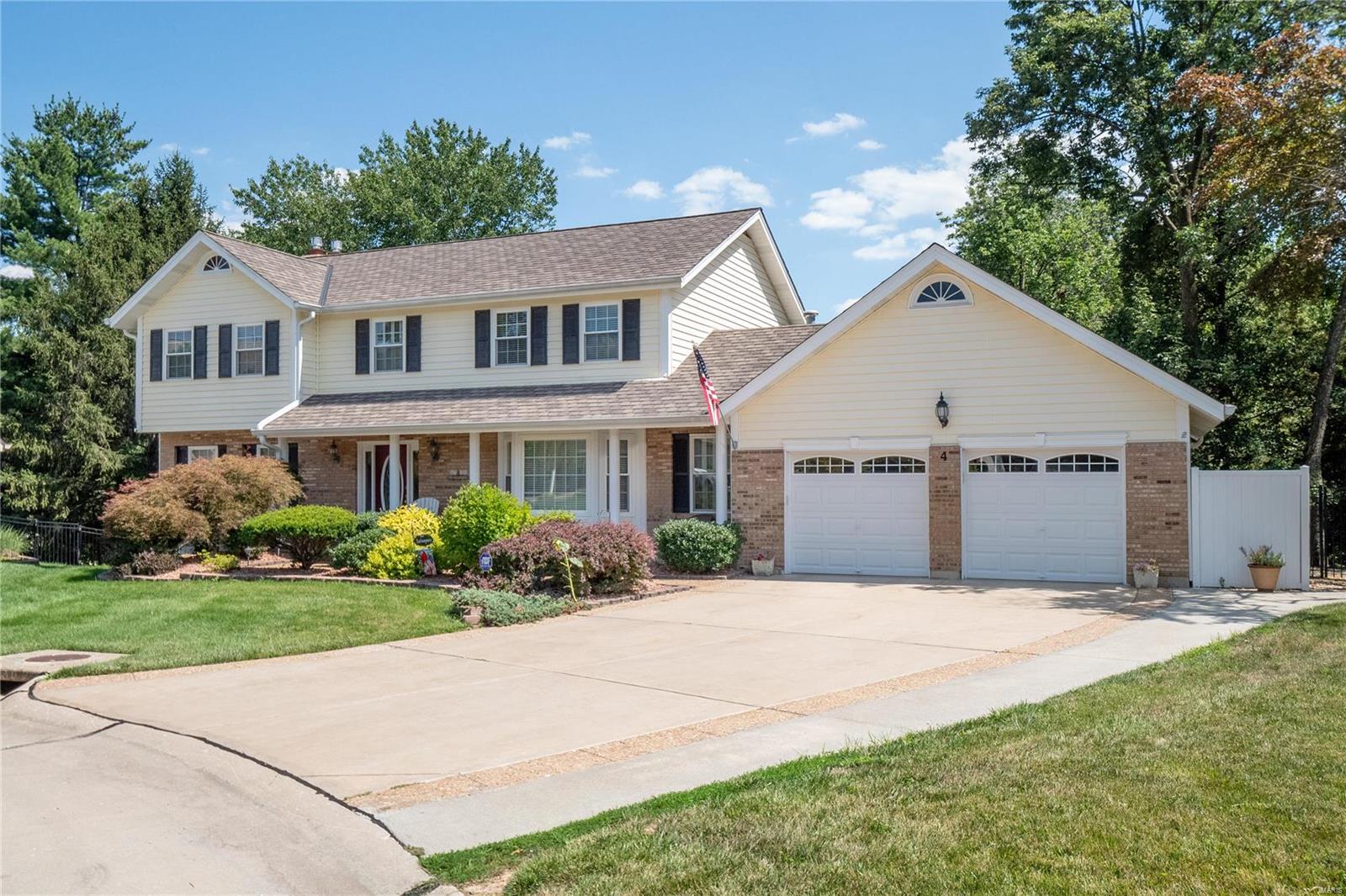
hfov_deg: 61.9
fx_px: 1121
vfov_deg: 43.6
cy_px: 448
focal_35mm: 30
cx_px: 673
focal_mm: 15
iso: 400
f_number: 8
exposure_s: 1/640
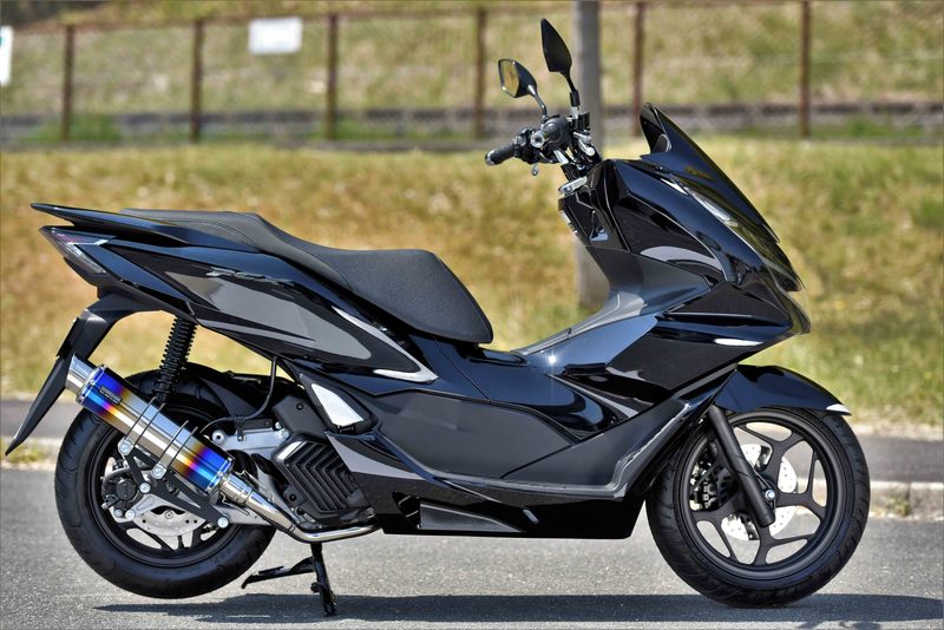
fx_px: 2885
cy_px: 315
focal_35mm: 110
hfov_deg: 18.6
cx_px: 472
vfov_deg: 12.5
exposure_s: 1/2500
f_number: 3.5
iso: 400
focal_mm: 110
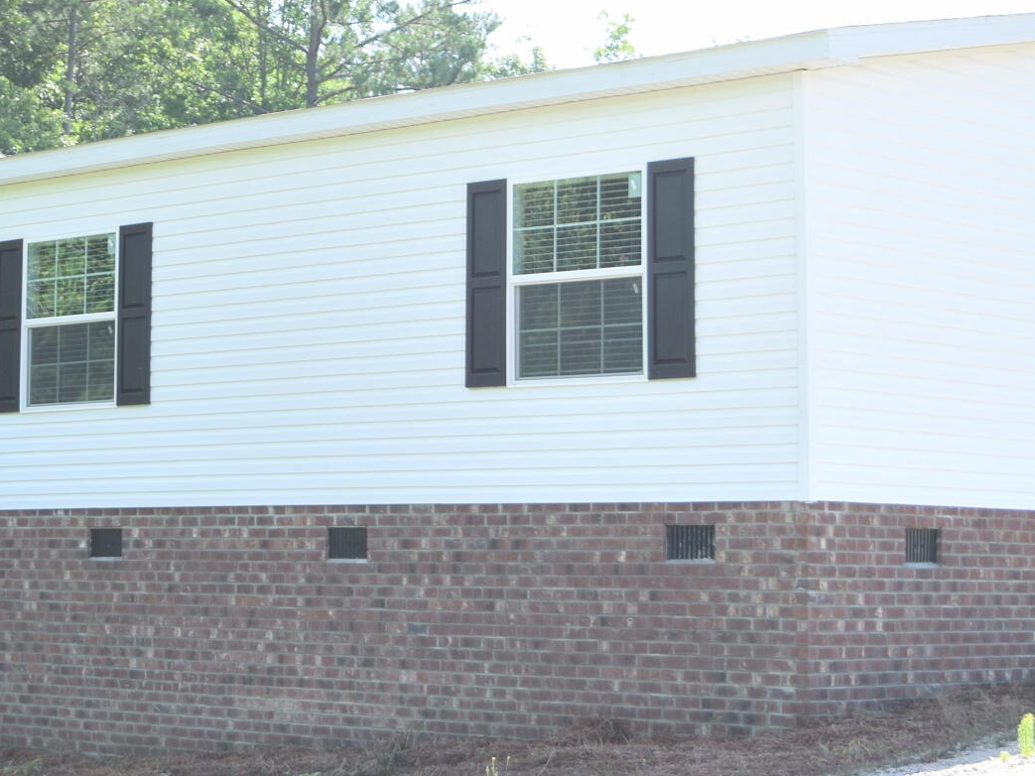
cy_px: 249
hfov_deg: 20.4
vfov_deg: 15.5
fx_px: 2852
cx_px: 259
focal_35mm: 95
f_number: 4
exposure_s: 1/250
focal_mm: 23
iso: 100
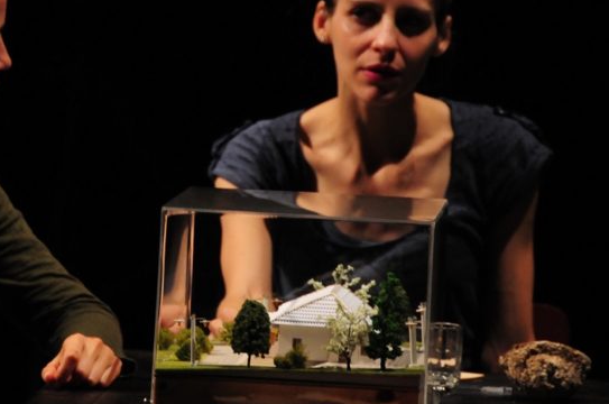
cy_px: 161
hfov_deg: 5.1
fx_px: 6873
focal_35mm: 407
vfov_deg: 3.4
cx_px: 175
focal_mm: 170
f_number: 5.6
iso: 1600
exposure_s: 1/60
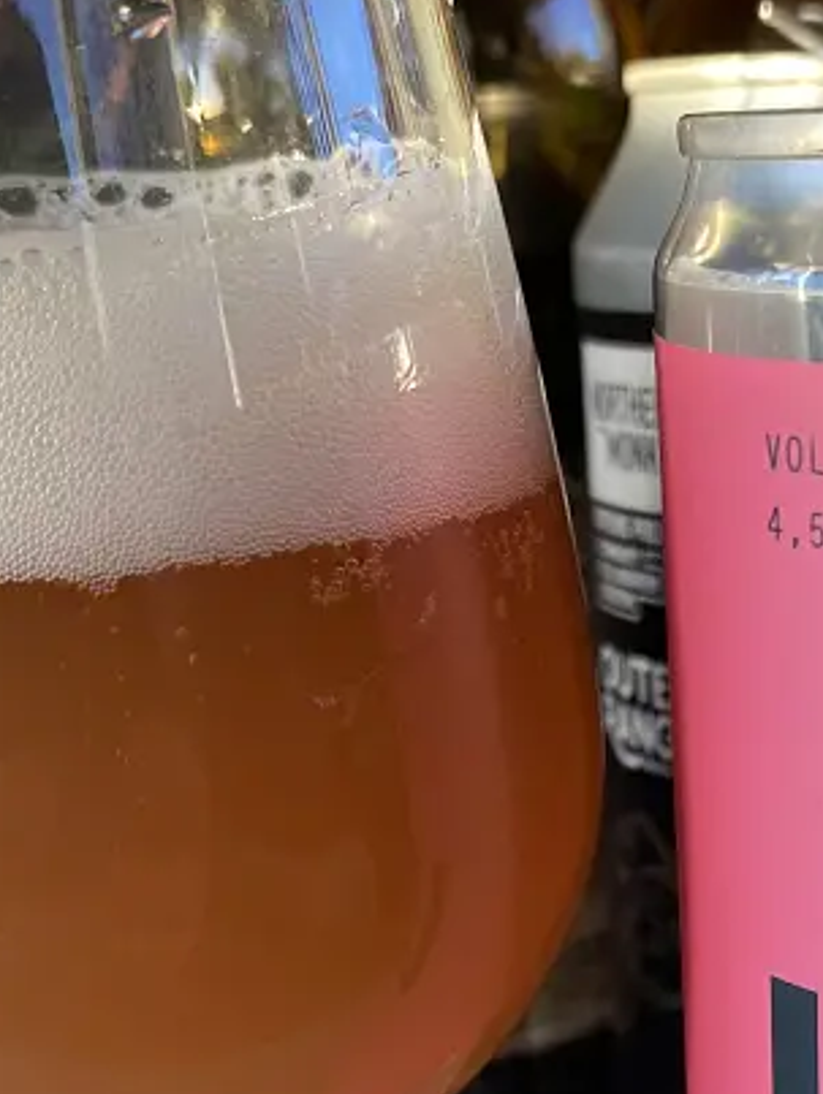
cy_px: 961
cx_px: 633
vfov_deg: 28.4
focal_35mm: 66
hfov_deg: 22.1
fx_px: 2089
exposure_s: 1/121
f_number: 1.8
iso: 100
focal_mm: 4.25
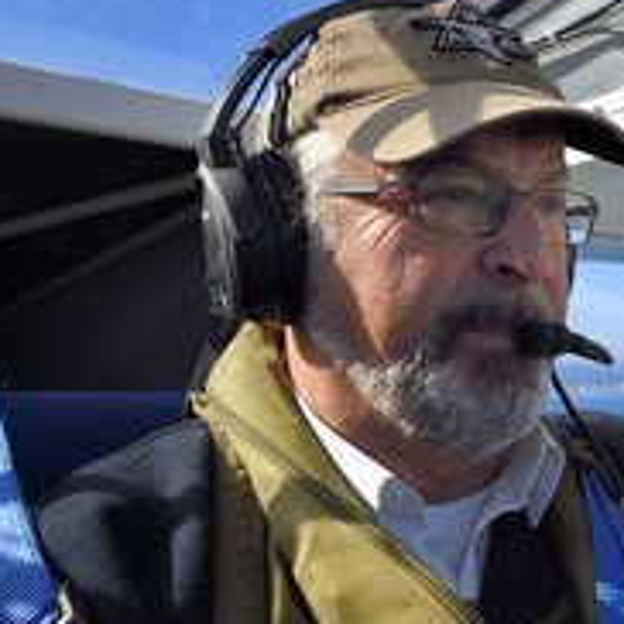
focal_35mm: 47
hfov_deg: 31.4
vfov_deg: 35.9
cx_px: 710
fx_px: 959
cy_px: 374
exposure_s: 1/1000
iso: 400
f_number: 8
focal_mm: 24
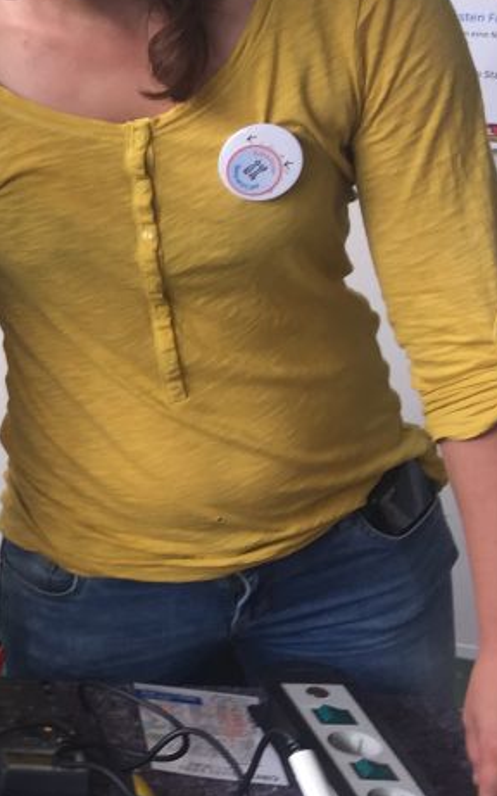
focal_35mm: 80
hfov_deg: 13.9
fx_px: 1734
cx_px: -487
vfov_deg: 25.8
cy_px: 447
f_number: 2.2
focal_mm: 4.15
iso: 32
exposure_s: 1/50
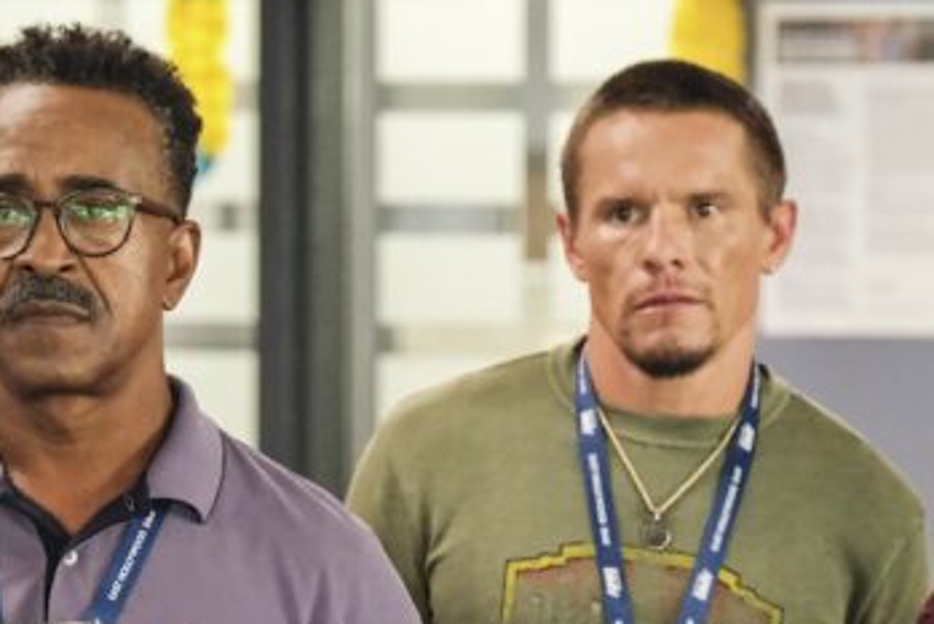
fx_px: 7475
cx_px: 591
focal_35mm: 288
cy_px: 600
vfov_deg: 4.8
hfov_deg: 7.1
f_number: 2.8
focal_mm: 87.1
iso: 6400
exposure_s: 1/250
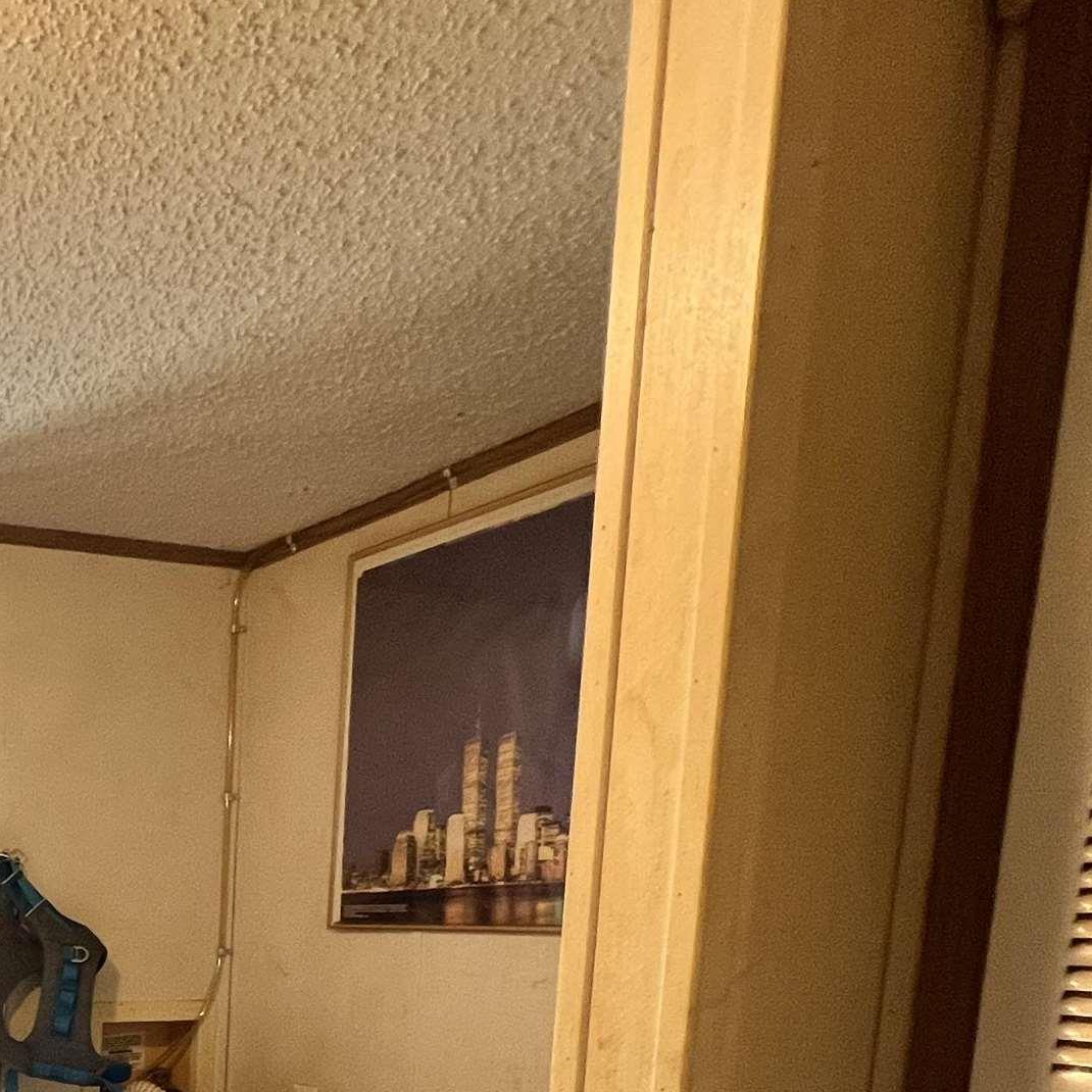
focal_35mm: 33
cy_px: 1092
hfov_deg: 39.3
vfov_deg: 42.8
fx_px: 1178
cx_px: -148
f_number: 1.8
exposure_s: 1/60
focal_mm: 1.57
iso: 250
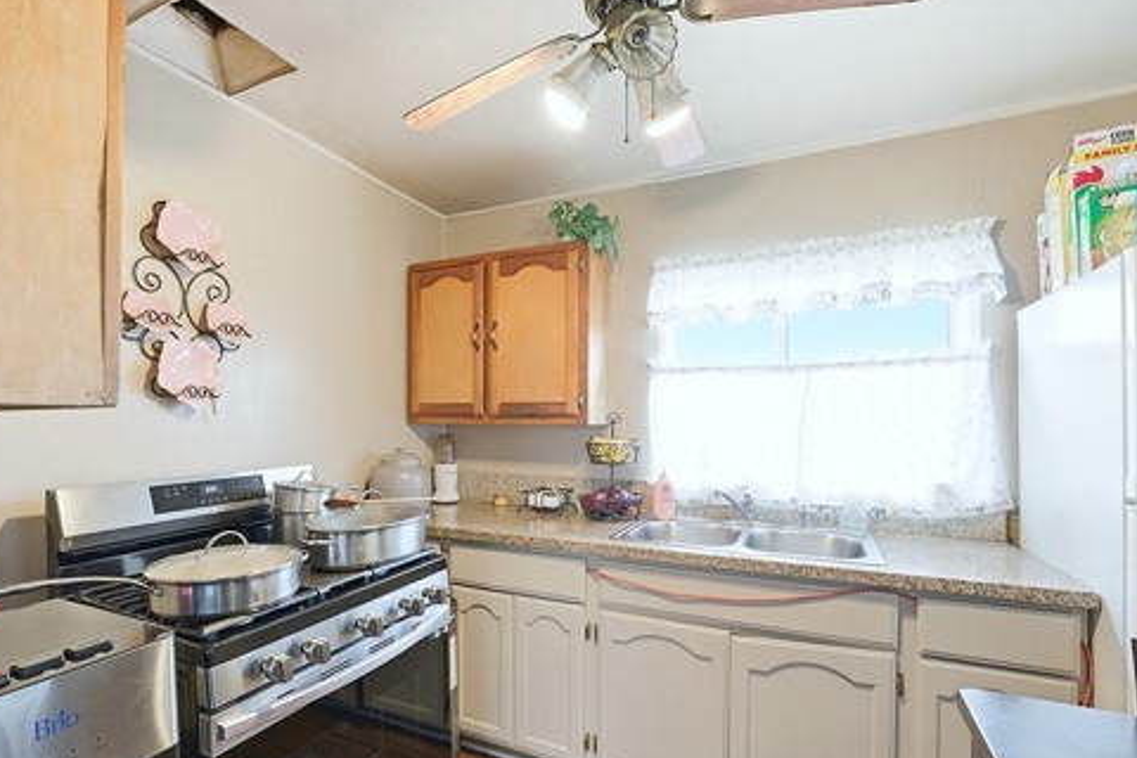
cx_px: 533
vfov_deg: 73.5
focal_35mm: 16
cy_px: 417
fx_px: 505
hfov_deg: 96.6
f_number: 4.5
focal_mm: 12
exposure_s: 1/320
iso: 1600
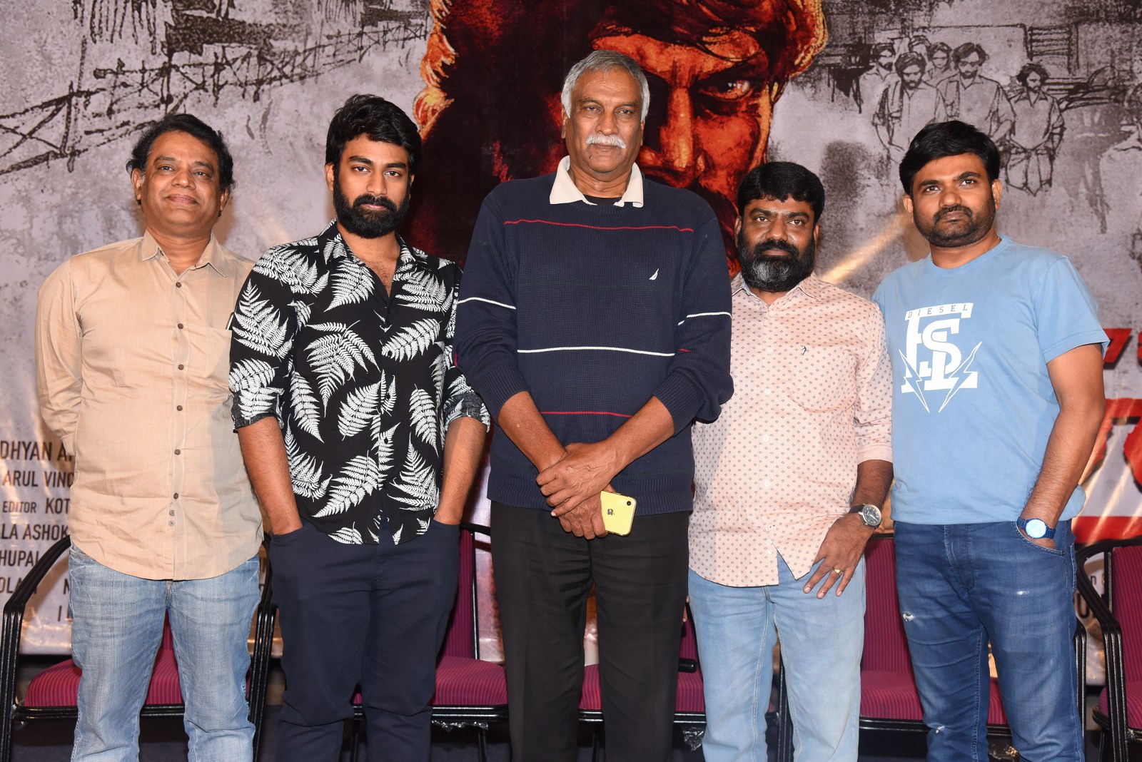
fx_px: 1269
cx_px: 571
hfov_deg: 48.4
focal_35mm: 40
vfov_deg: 33.4
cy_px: 381
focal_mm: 40
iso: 1000
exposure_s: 1/125
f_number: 5.6
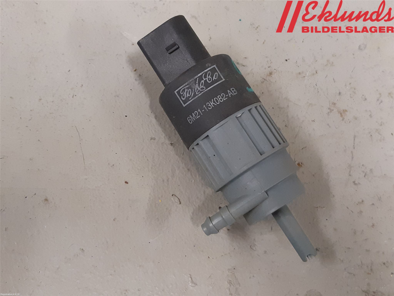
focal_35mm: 26
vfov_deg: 53.1
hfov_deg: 67.3
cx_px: 197
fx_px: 296
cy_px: 148
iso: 200
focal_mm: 3.93
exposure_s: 1/50
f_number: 1.7
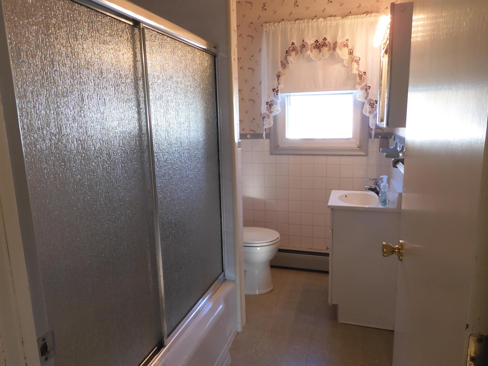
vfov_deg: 56.8
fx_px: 338
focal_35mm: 24
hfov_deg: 71.6
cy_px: 183
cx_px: 244
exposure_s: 1/30
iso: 200
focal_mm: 4.3
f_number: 3.4
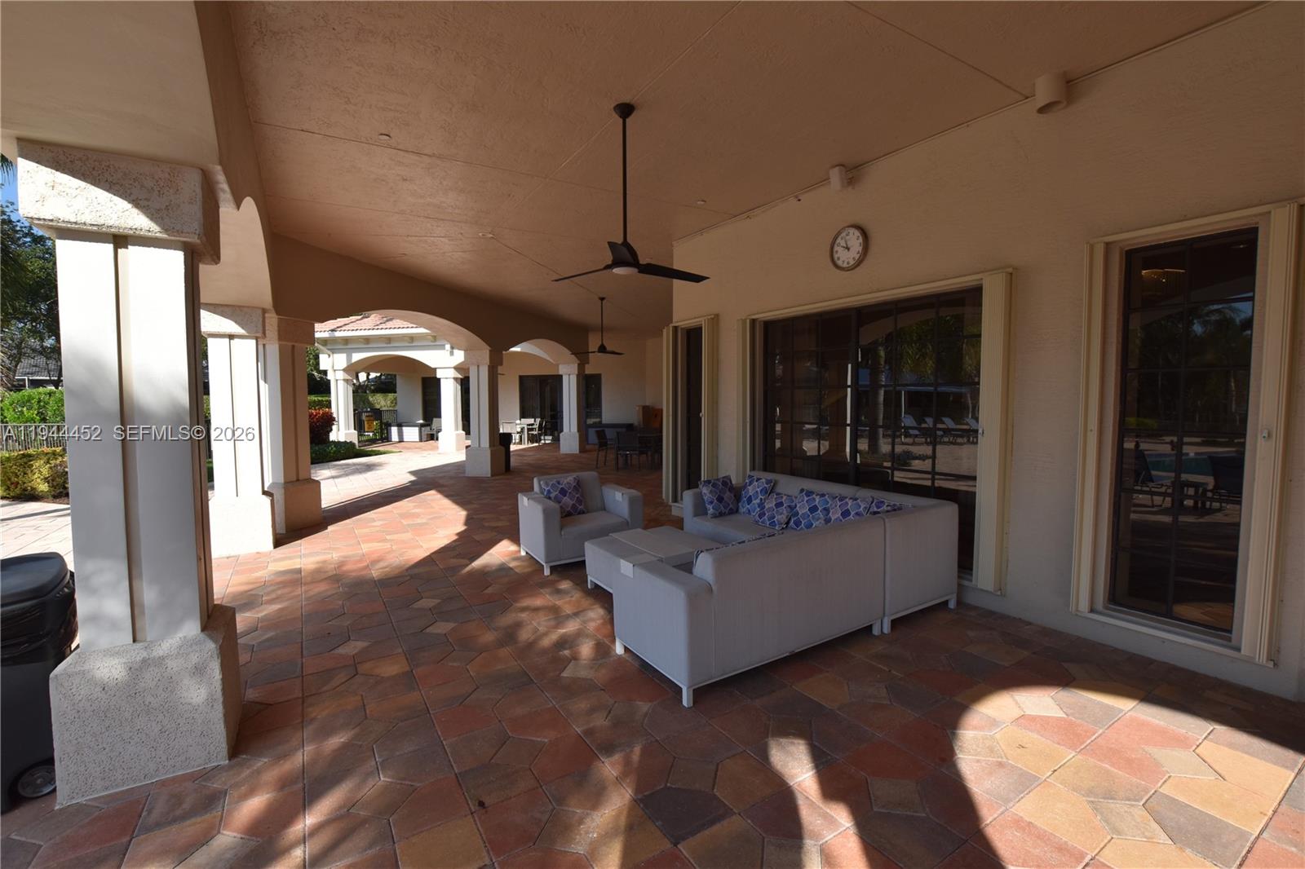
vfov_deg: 77.3
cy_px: 434
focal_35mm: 15
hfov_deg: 100.4
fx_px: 544
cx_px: 652
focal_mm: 10
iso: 200
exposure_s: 1/400
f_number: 8
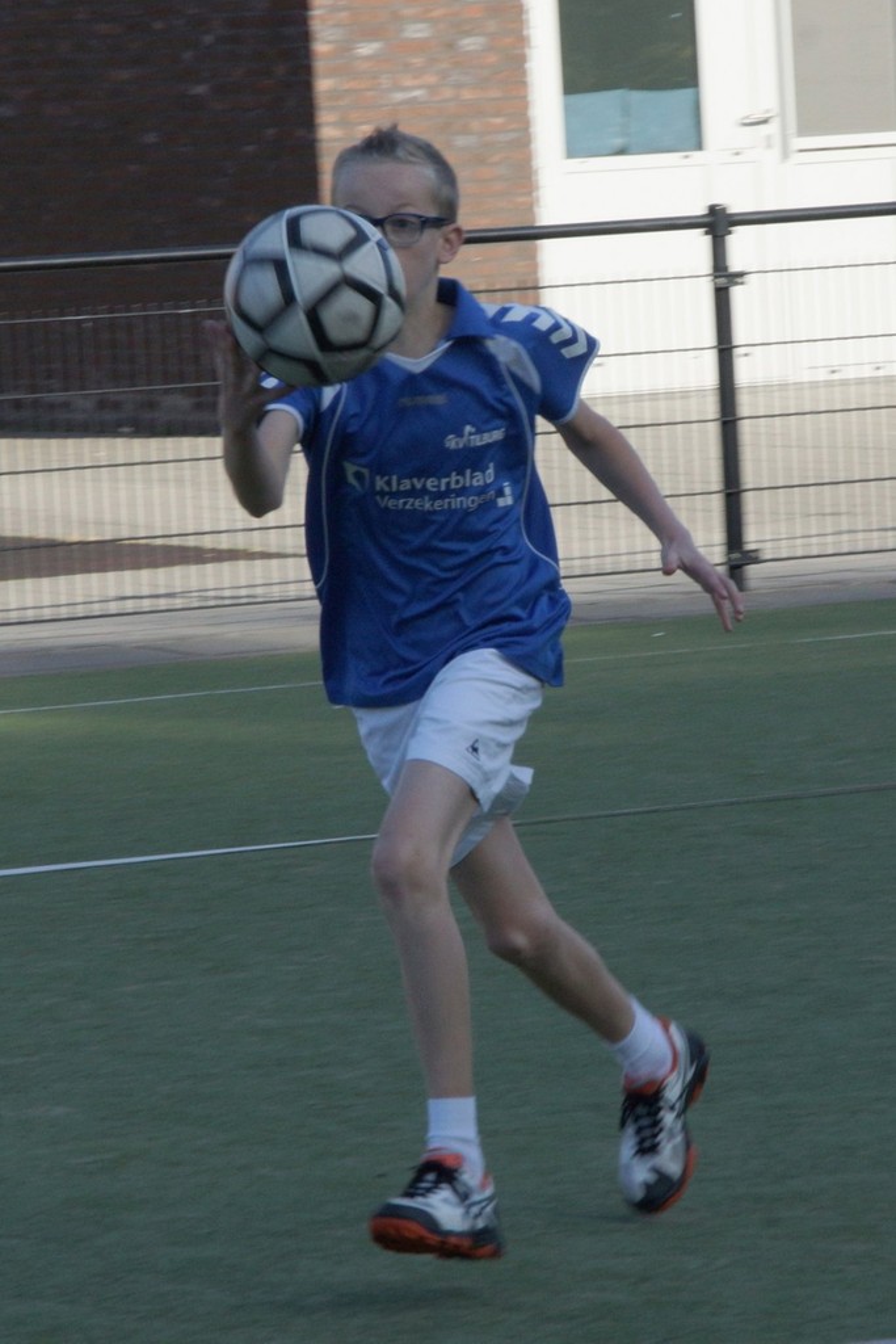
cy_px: 672
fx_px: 6157
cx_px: 448
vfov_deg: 12.5
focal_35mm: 165
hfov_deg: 8.3
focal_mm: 110
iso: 400
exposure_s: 1/250
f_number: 14
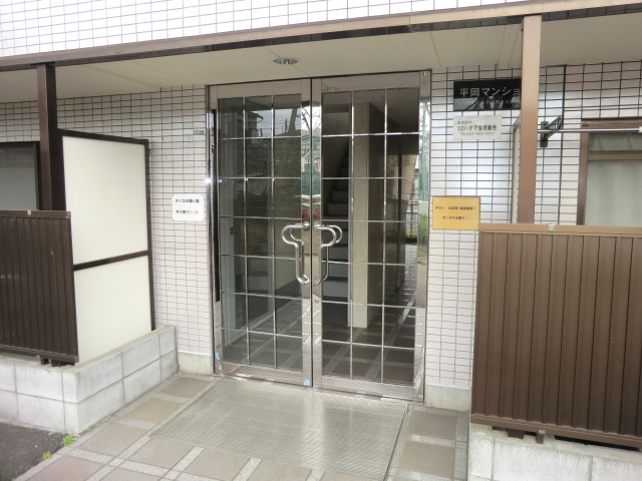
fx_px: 445
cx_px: 321
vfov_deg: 56.8
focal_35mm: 24
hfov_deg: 71.6
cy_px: 240
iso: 80
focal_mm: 4.3
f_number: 3.2
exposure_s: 1/125
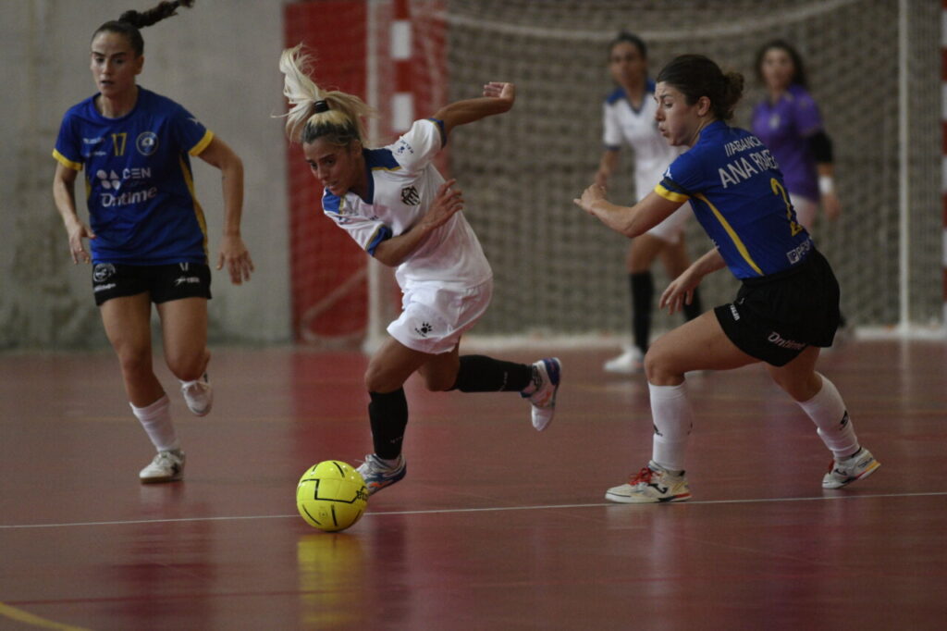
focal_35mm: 300
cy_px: 316
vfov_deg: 4.6
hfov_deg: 6.9
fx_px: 7889
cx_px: 474
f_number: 2.8
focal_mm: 200
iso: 4000
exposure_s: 1/1000
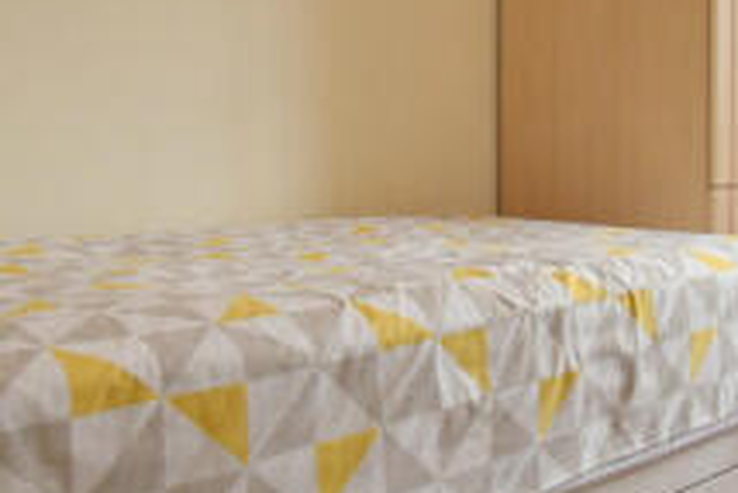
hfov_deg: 42.1
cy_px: 105
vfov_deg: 28.7
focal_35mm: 46
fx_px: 944
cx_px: 495
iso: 250
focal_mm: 10
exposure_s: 1/200
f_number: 5
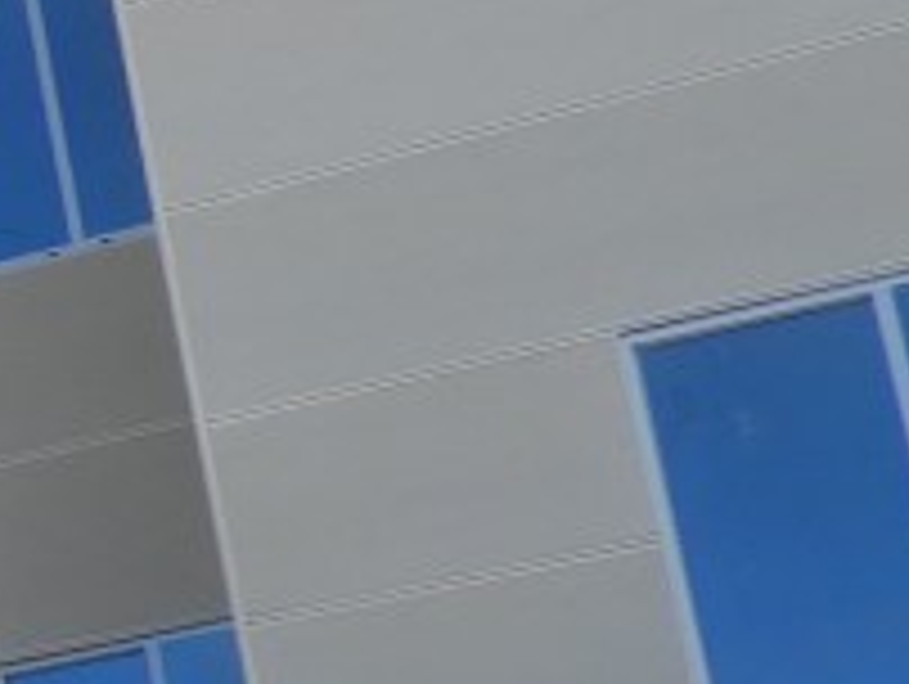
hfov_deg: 8.7
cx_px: -2160
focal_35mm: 171
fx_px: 4496
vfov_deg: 8.7
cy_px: 536
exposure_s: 1/500
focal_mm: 4.3
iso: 100
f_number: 3.3
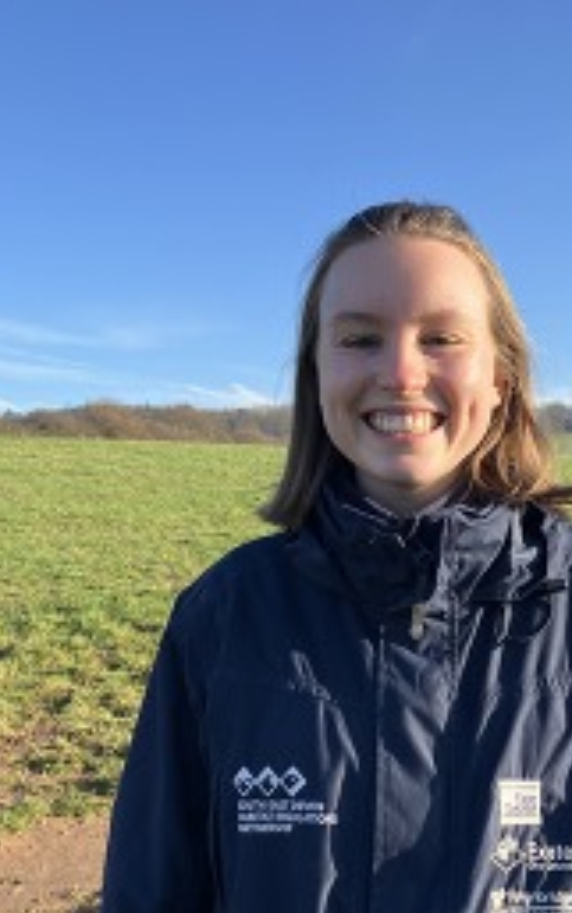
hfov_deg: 31.5
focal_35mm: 40
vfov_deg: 49.0
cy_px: 538
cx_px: 419
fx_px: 996
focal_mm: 3.99
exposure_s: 1/1130
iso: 32
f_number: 1.8
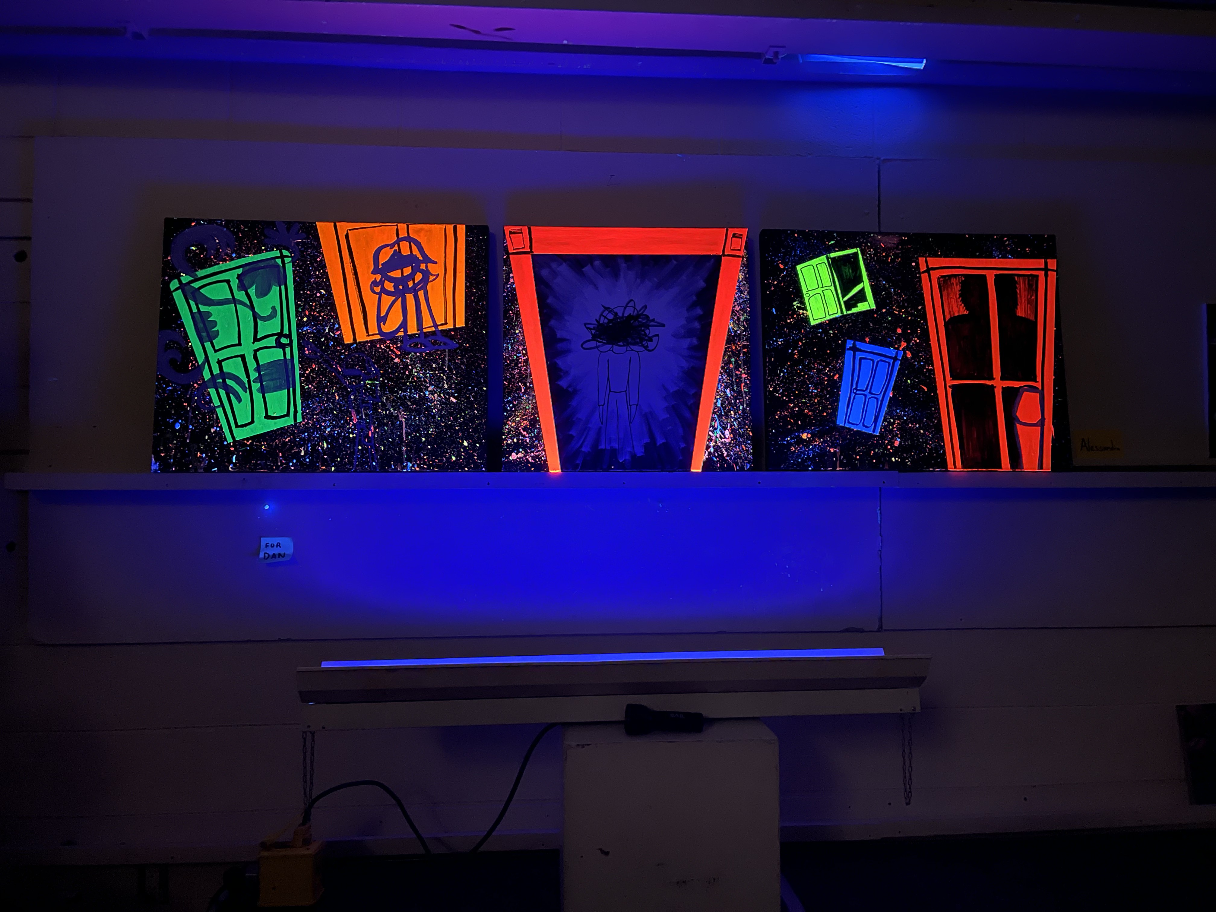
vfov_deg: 54.9
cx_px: 608
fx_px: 878
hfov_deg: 69.4
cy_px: 456
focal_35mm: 25
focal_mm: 5.1
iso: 2000
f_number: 1.6
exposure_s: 1/15
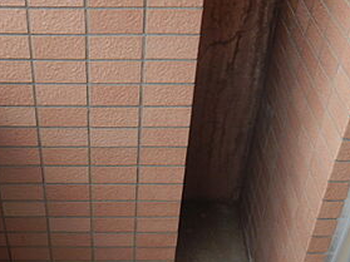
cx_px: 107
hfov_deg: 34.5
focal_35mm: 55
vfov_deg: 26.5
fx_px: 556
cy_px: 158
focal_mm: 4.3
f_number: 2.8
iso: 125
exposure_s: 1/200
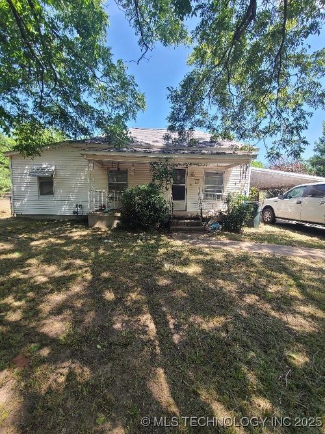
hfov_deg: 89.9
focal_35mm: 13
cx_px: 162
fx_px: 163
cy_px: 217
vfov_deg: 106.2
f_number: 2.2
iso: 50
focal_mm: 2.2
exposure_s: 1/370
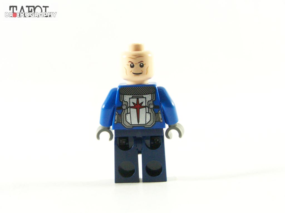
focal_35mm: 82
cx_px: 142
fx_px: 675
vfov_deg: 18.0
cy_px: 106
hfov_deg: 23.8
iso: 400
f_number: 3.6
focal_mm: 13.7
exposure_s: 1/60
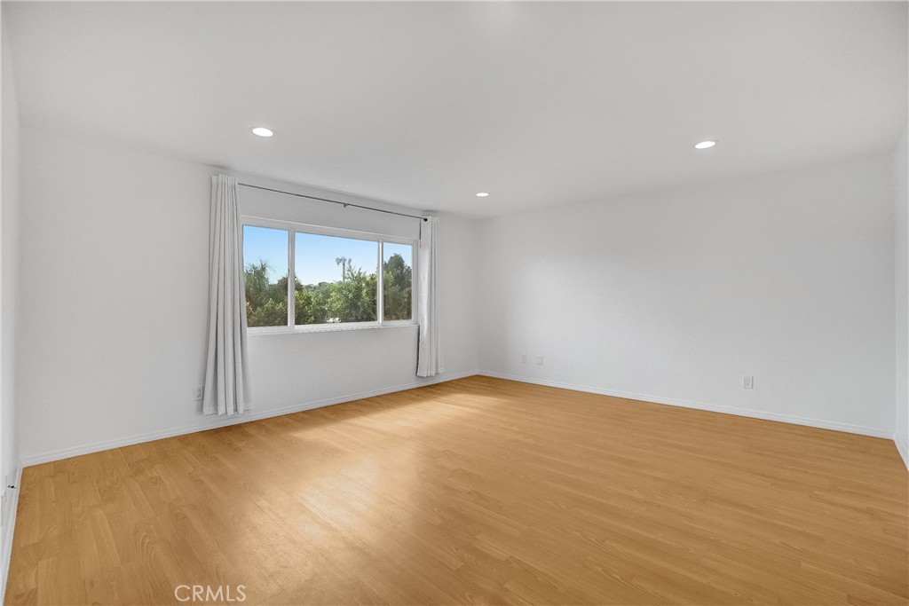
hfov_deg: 100.4
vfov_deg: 77.3
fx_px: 379
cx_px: 454
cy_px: 303
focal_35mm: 15
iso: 1000
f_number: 8
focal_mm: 10
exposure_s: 1/320
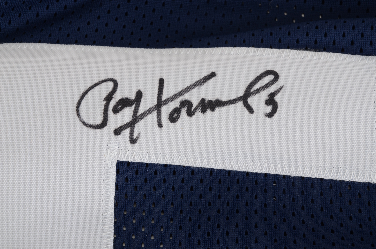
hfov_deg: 13.1
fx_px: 1642
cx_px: 188
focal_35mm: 158
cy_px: 124
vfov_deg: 8.7
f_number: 13
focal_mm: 105
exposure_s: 1/160
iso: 200
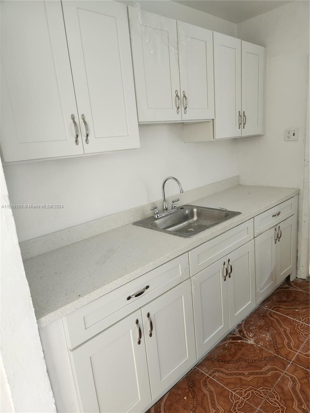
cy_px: 206
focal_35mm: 23
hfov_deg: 58.9
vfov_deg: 73.9
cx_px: 155
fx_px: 275
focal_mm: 5.4
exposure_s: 1/120
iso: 200
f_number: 1.8
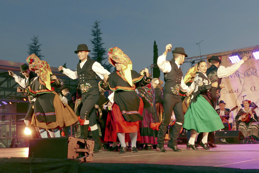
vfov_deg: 35.9
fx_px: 266
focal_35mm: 37
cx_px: 130
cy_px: 86
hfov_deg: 51.9
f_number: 3.1
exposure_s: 1/80
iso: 640
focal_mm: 13.43
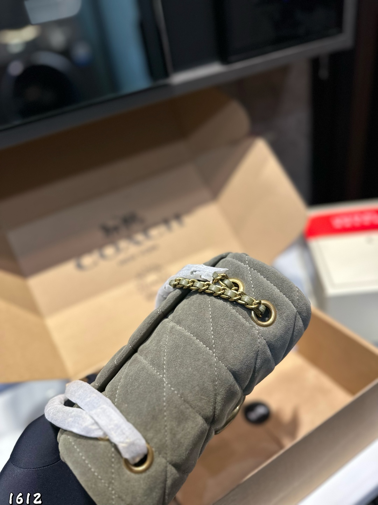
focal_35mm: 24
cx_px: 189
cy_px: 252
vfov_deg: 71.6
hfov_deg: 56.8
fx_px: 349
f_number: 1.78
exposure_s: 1/100
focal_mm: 6.86
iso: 160
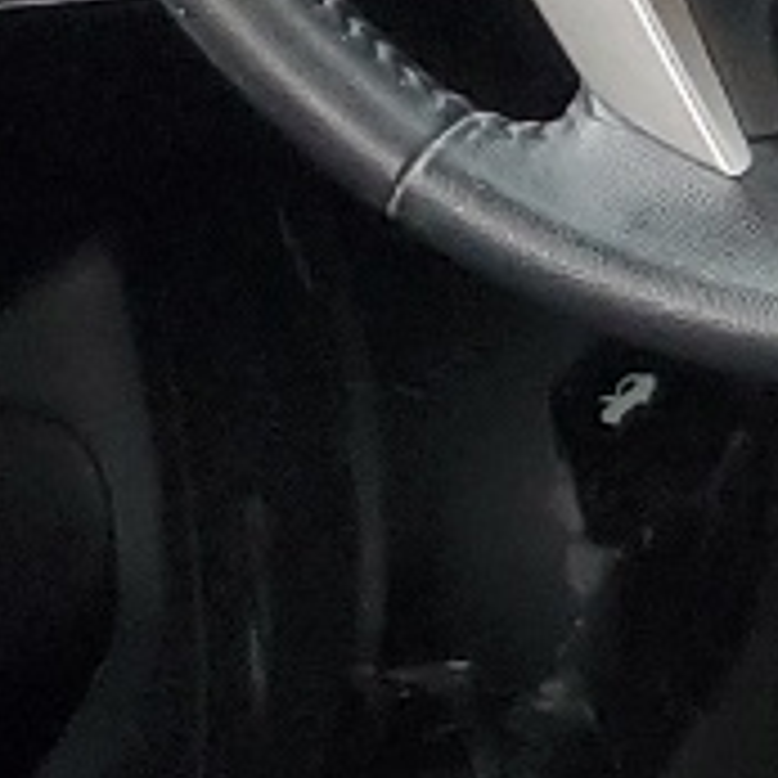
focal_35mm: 212
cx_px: 2856
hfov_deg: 6.8
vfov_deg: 8.1
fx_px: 5391
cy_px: 1156
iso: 74
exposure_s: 1/60.2
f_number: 1.5
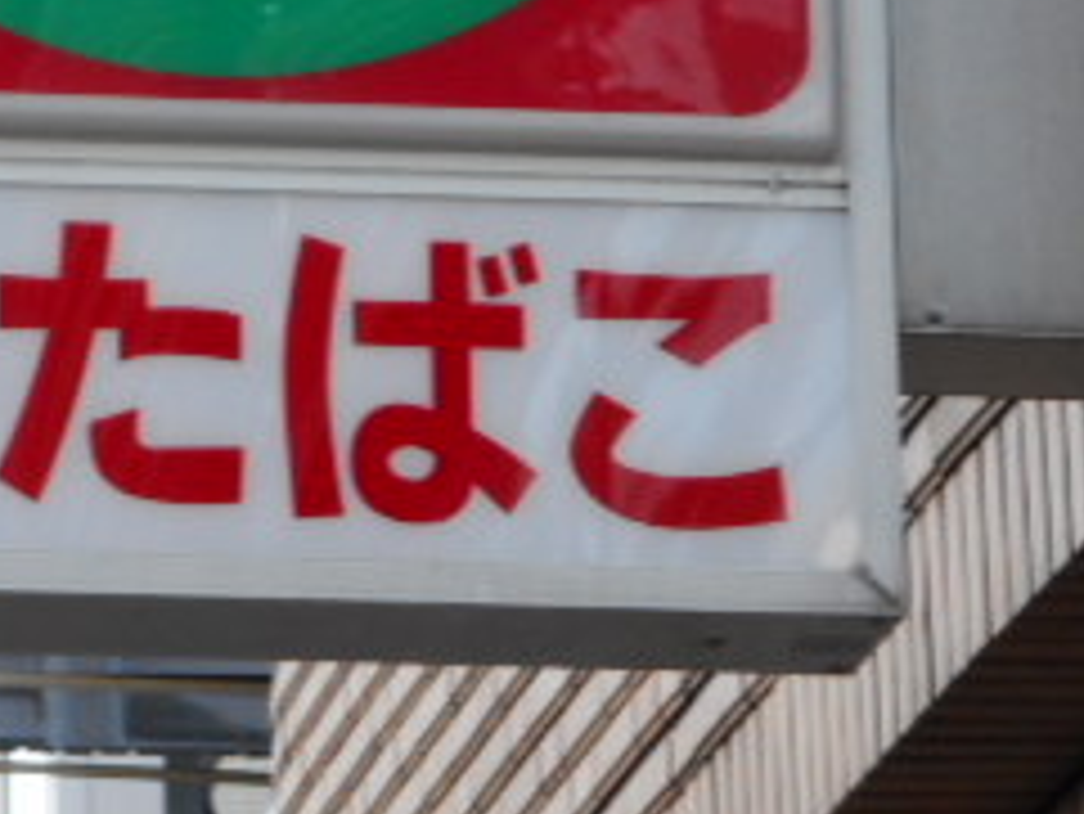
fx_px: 9744
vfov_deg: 4.8
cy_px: -180
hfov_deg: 6.4
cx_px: 157
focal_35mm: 311
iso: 280
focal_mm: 20.9
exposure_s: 1/60
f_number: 5.9
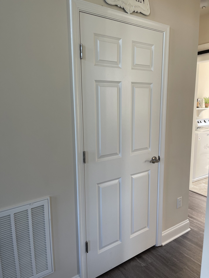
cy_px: 139
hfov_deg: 53.1
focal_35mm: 26
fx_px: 209
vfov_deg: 67.3
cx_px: 104
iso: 80
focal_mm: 5.1
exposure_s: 1/60
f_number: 1.6
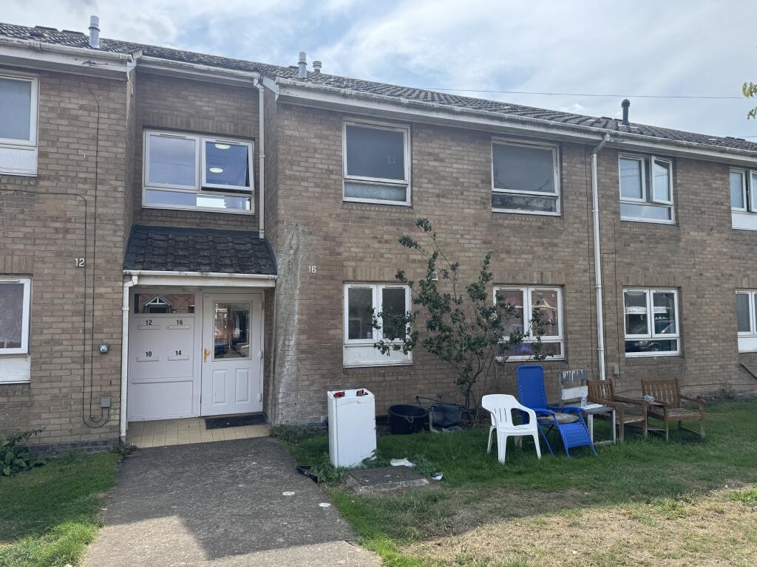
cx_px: 378
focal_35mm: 24
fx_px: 525
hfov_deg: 71.6
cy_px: 284
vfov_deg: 56.8
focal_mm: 6.76
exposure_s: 1/1456
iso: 80
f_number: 1.78
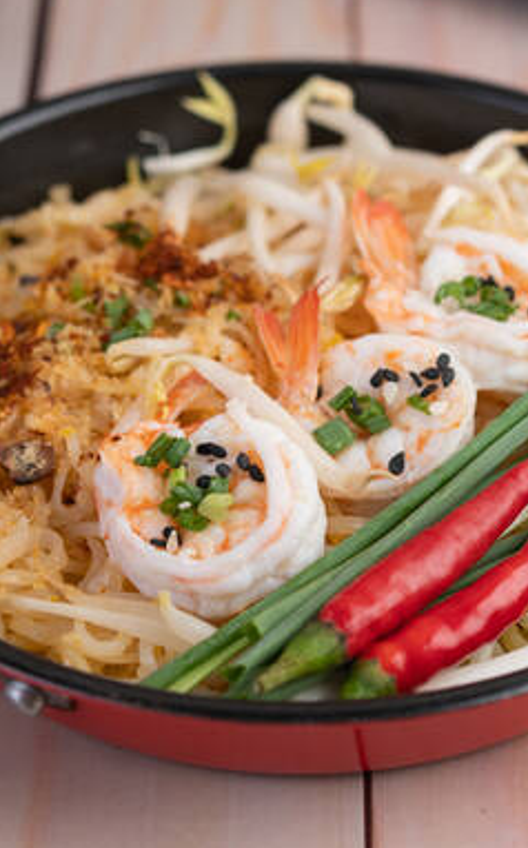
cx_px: 459
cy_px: 325
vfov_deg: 17.0
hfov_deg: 10.6
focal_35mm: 123
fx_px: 2838
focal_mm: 60
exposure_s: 1/125
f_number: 6.3
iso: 100
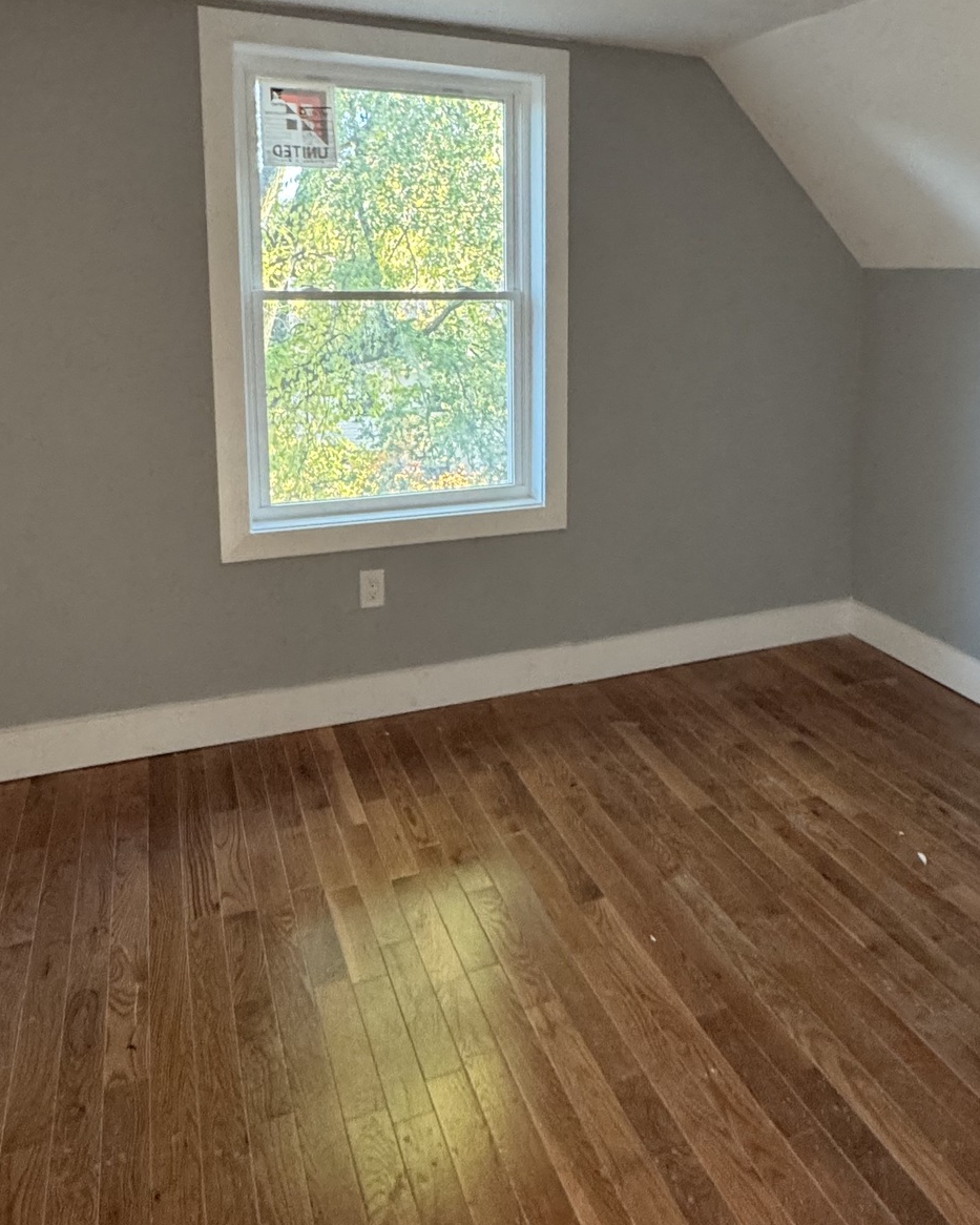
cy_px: 411
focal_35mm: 27
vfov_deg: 62.5
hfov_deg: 52.8
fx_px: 979
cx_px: 592
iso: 500
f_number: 2.2
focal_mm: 2.22
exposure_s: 1/60
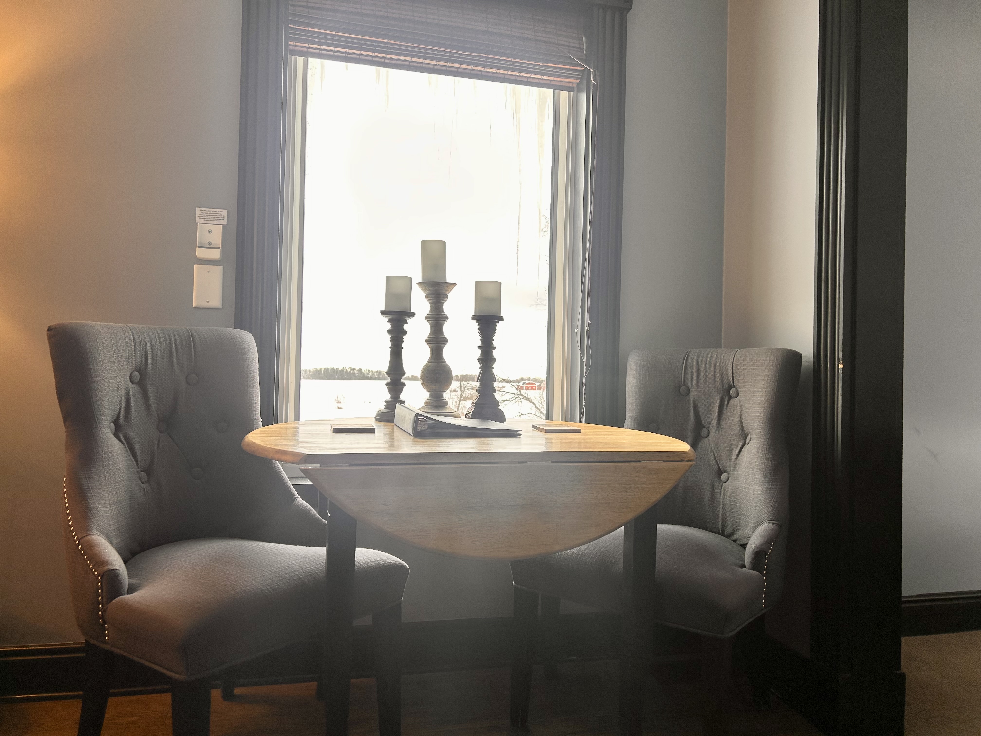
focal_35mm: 26
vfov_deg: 53.1
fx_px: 737
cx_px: 490
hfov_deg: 67.3
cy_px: 368
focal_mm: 5.7
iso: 32
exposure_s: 1/120
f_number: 1.5
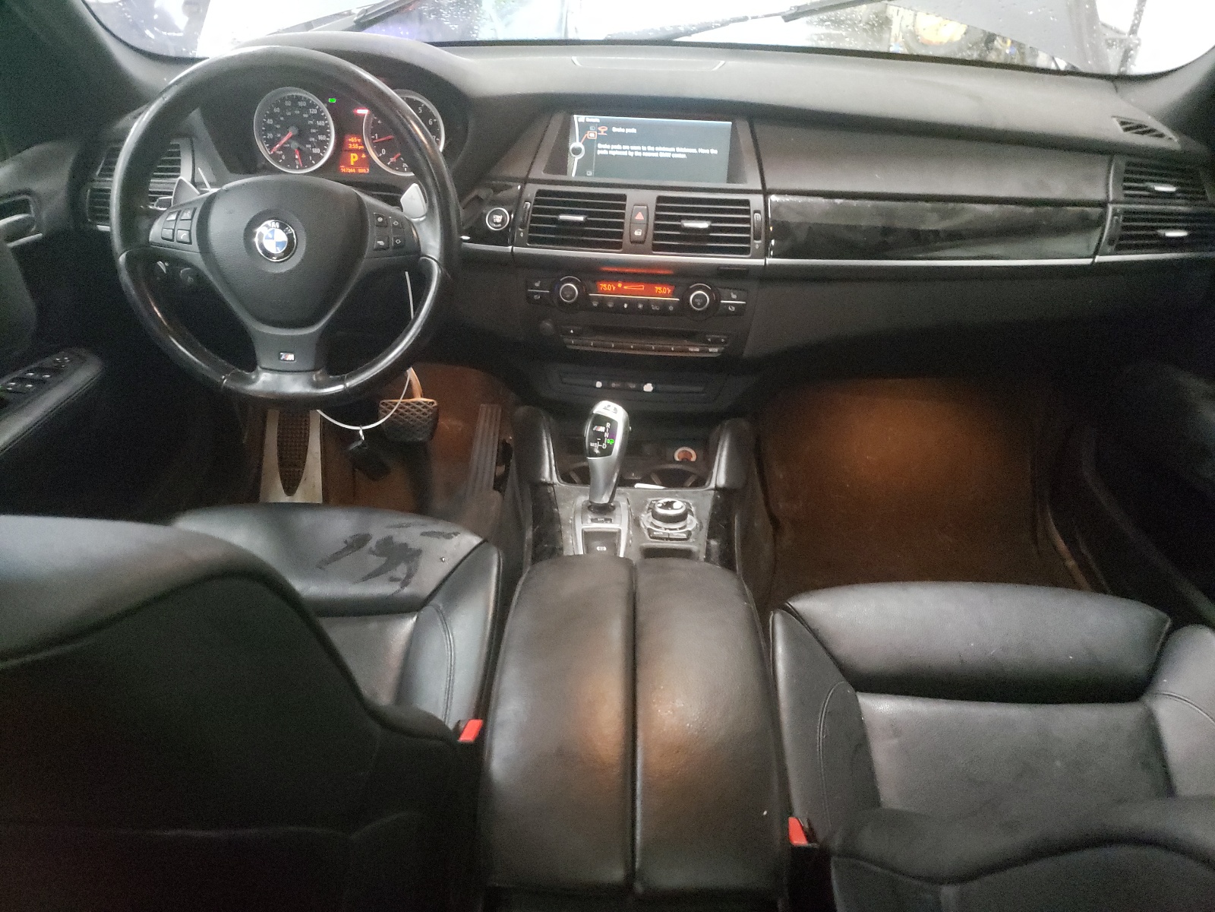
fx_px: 913
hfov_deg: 67.3
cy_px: 456
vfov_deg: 53.1
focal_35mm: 26
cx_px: 608
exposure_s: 1/24
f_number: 1.5
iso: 896
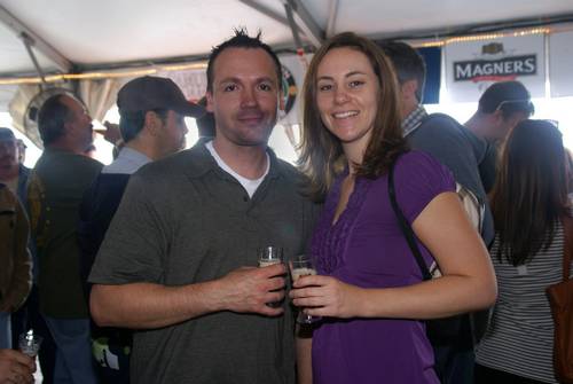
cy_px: 192
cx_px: 286
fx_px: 669
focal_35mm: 42
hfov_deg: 46.3
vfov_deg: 32.0
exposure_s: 1/60
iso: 200
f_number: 4.5
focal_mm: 28
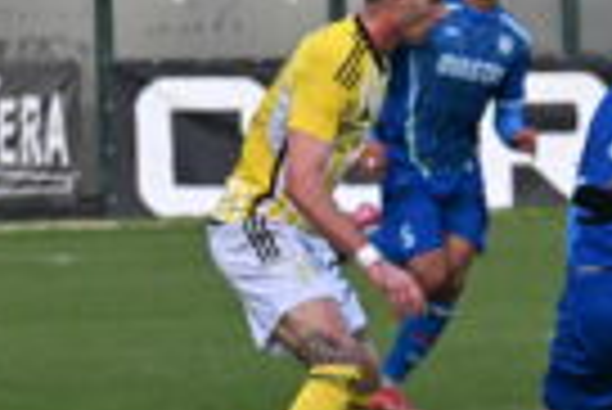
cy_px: 115
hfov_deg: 2.6
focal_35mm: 782
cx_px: 662
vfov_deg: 1.8
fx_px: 13308
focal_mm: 130
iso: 1400
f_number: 5.3
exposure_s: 1/500
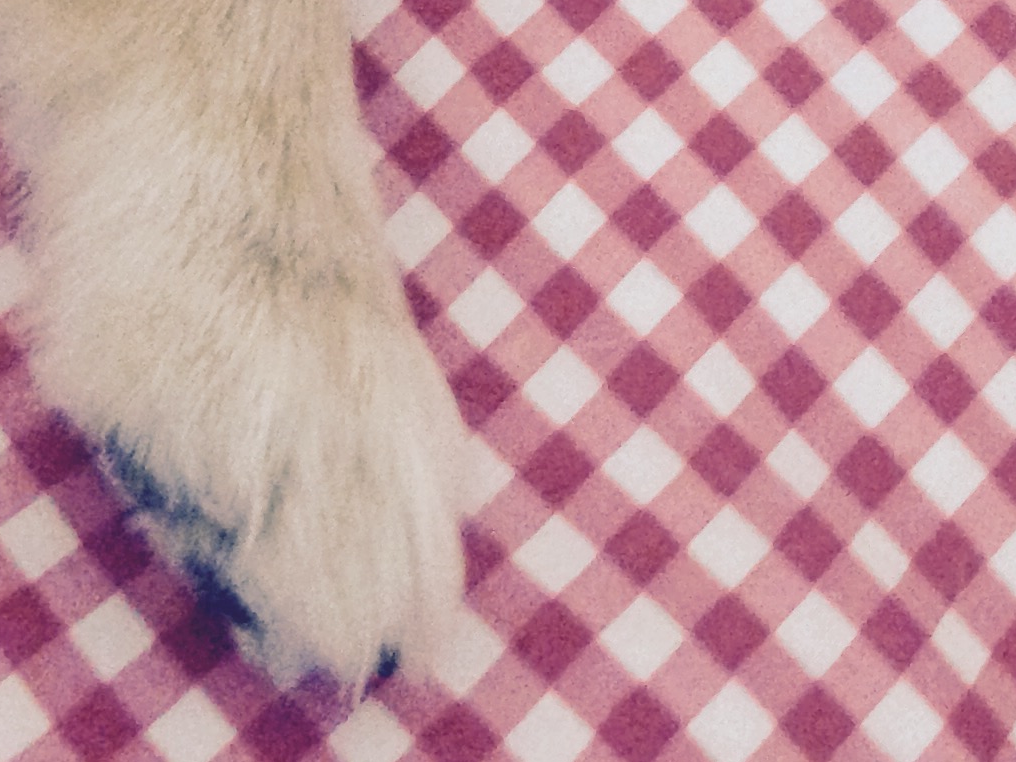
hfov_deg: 18.3
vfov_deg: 13.0
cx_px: 841
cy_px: -456
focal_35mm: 106
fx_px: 3111
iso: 640
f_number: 2.4
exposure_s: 1/15
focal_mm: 4.12
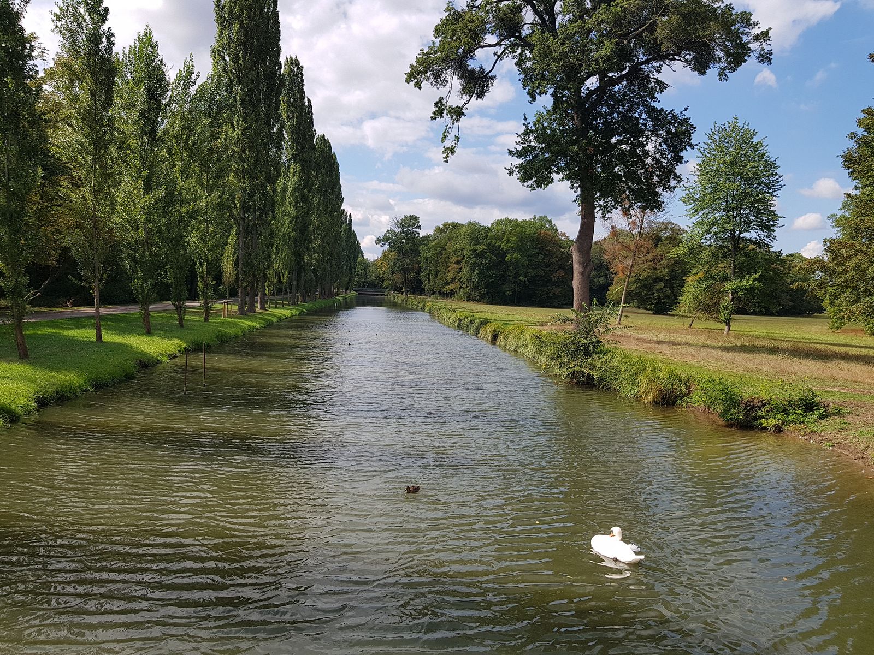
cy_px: 328
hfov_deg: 67.3
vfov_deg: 53.1
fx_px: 656
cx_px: 437
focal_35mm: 26
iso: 50
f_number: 1.7
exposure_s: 1/2080
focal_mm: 4.2
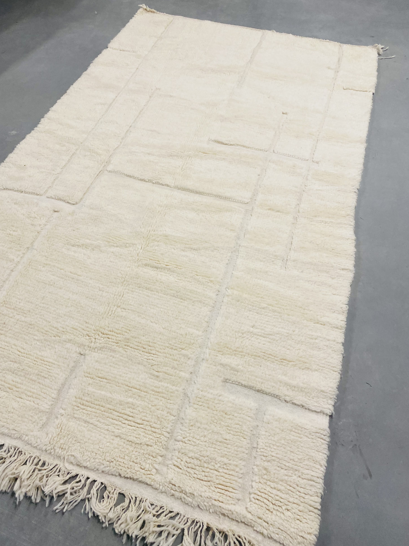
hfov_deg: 51.4
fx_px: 425
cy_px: 275
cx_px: 204
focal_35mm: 27
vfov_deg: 65.3
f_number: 1.8
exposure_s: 1/100
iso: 125
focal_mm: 4.25
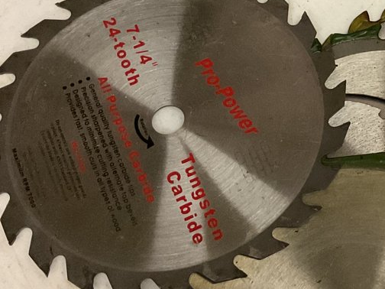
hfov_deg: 20.6
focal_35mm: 87
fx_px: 968
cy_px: 51
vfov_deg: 16.8
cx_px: 492
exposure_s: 1/30
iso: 320
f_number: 1.8
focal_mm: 3
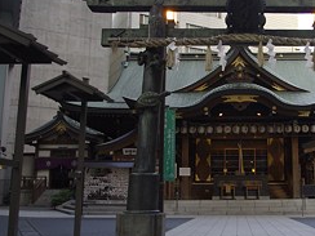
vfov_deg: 30.3
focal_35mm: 48
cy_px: 115
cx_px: 238
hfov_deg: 38.6
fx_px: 437
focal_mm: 18
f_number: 3.5
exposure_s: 1/125
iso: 100
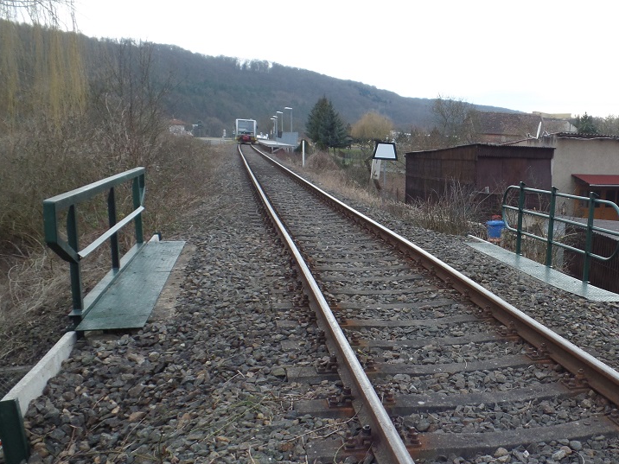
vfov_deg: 38.4
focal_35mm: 37
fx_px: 662
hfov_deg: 47.8
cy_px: 289
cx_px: 481
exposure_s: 1/60
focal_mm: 4.1
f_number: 3.5
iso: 100
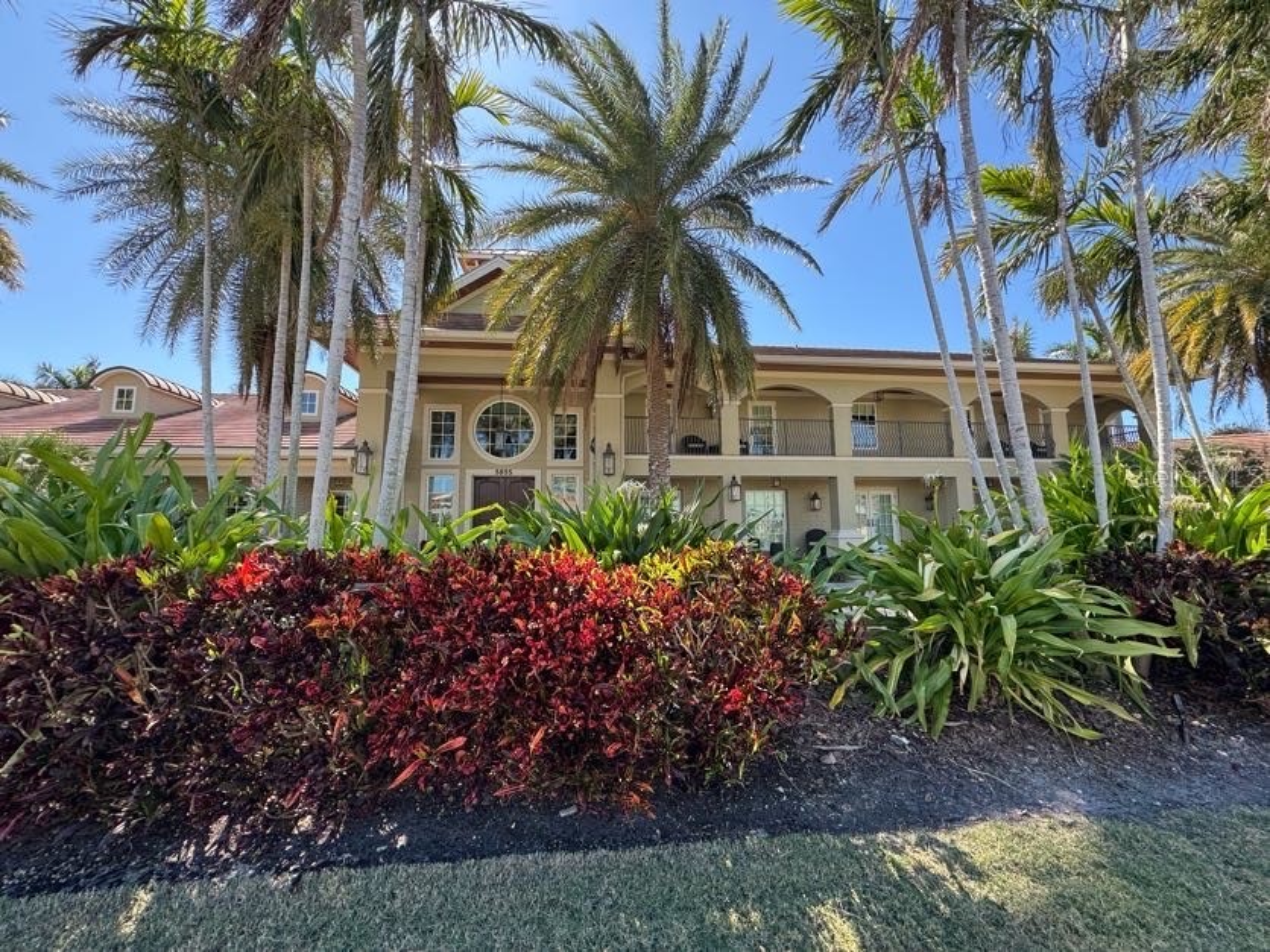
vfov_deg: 85.7
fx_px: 514
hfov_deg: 102.1
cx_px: 635
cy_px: 476
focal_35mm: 14
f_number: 2.2
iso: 40
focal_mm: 2.22
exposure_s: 1/243
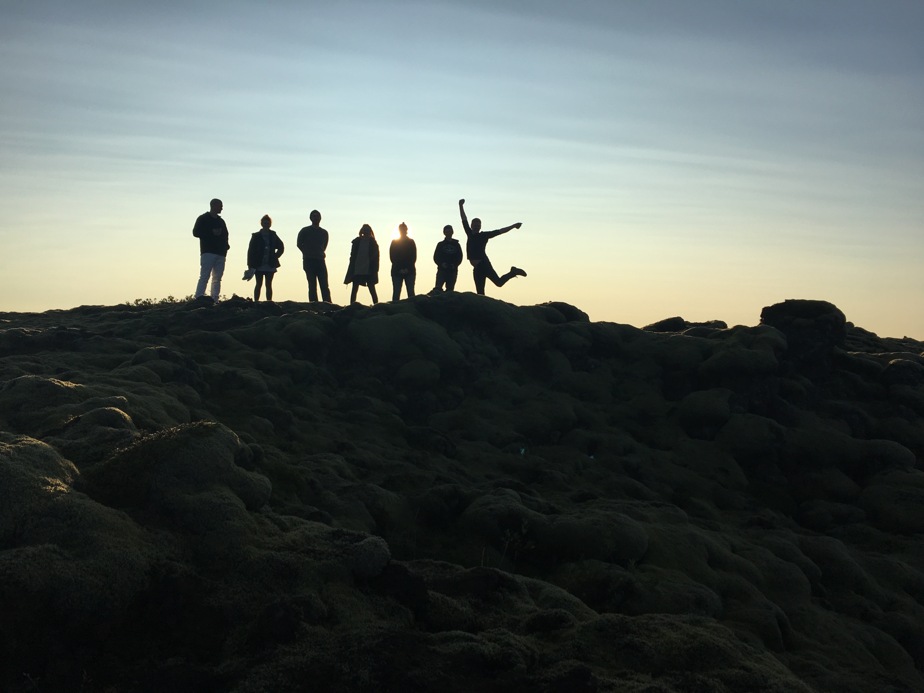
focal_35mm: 29
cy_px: 346
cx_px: 462
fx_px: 774
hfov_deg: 61.7
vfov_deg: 48.2
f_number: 2.2
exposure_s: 1/2481
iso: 25
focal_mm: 4.15
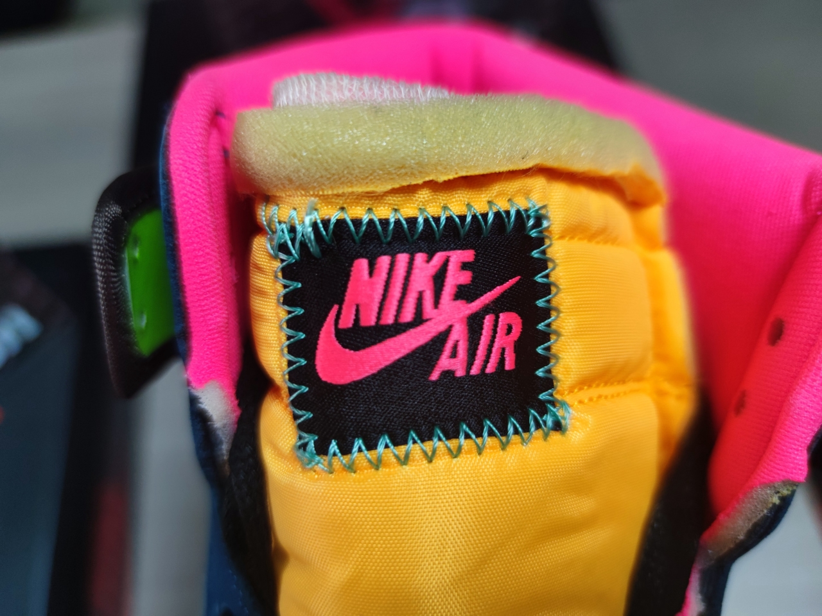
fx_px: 570
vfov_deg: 56.8
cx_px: 411
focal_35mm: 24
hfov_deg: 71.6
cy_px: 308
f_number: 1.69
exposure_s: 1/100
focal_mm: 6.72
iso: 213
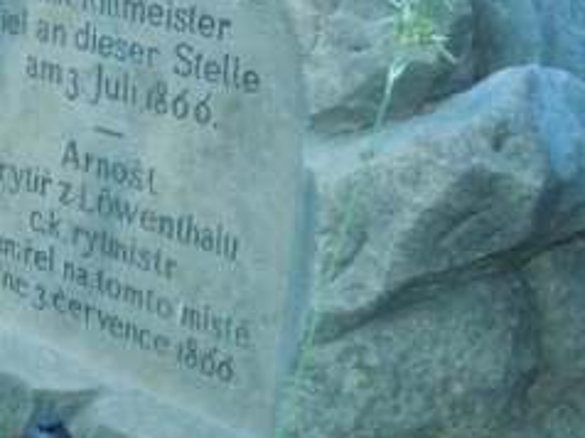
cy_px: 192
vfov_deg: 19.1
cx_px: 104
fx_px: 1300
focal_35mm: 77
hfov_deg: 24.9
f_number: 3.8
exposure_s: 1/100
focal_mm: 7
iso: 400
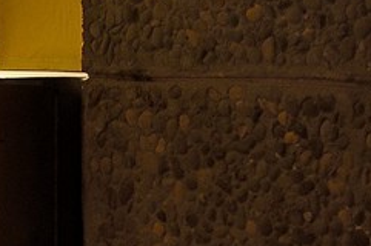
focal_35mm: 226
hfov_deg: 7.7
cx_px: -830
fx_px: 2326
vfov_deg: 6.1
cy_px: 37
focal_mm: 34
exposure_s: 1.3
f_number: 7.1
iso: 400
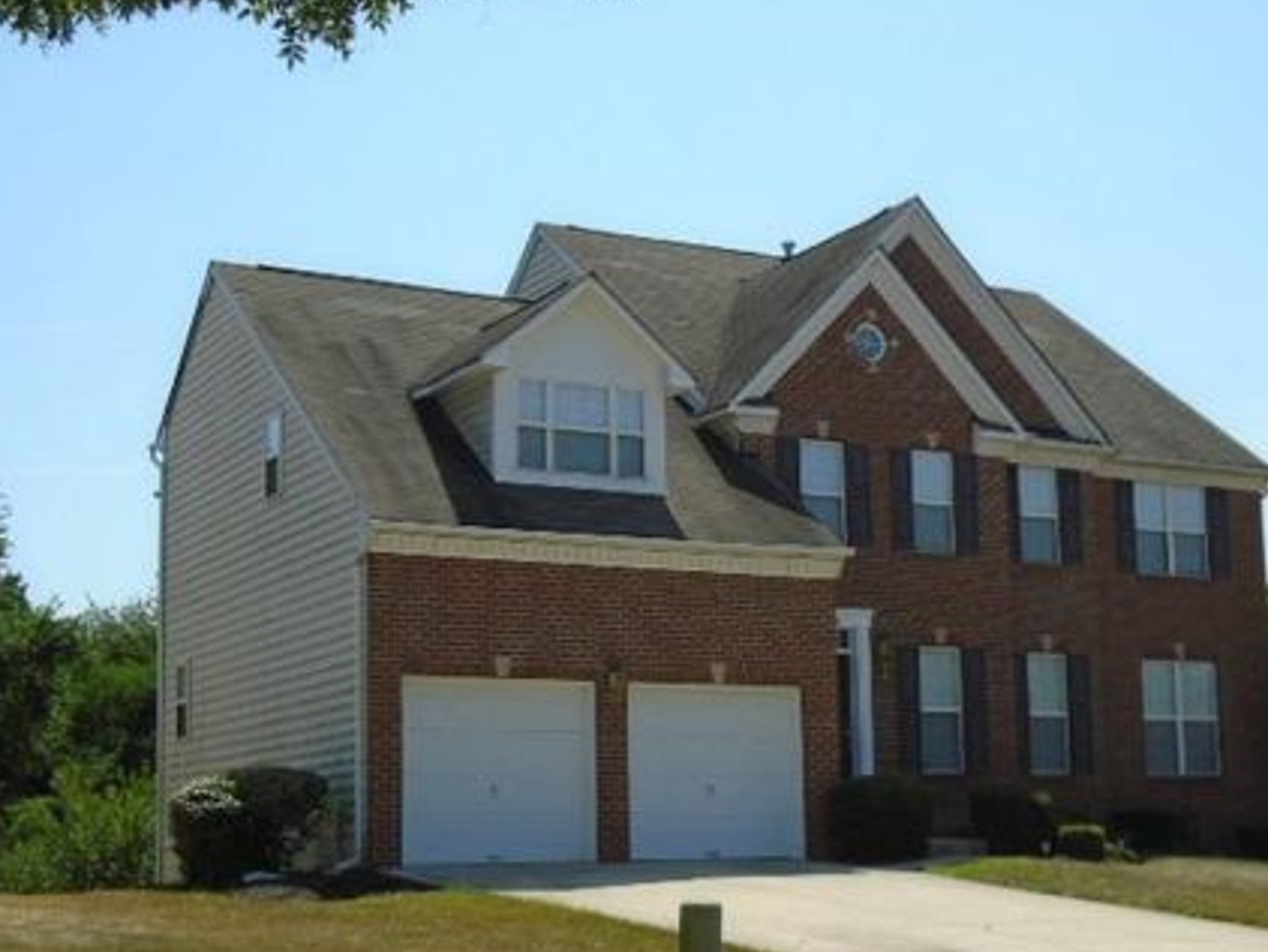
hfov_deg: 33.2
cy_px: 545
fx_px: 2126
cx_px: 721
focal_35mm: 58
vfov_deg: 25.2
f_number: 4.5
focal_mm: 8.7
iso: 100
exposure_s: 1/800
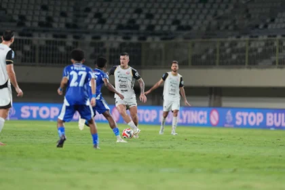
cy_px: 95
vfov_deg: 4.6
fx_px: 2375
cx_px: 142
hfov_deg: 6.9
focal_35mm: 300
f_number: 2.8
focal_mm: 300
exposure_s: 1/1600
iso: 2500
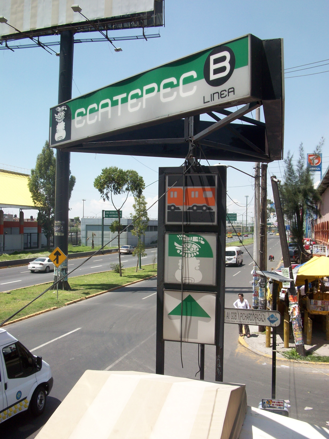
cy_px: 220
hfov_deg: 41.8
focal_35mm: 34
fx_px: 431
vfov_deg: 54.0
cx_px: 164
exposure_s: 1/231
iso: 64
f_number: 5.5
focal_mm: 5.7
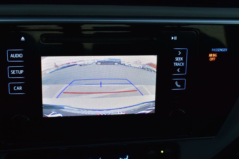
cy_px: 89
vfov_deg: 24.2
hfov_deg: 35.6
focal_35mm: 56
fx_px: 372
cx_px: 113
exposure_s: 1/50
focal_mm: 32
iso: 400
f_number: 8
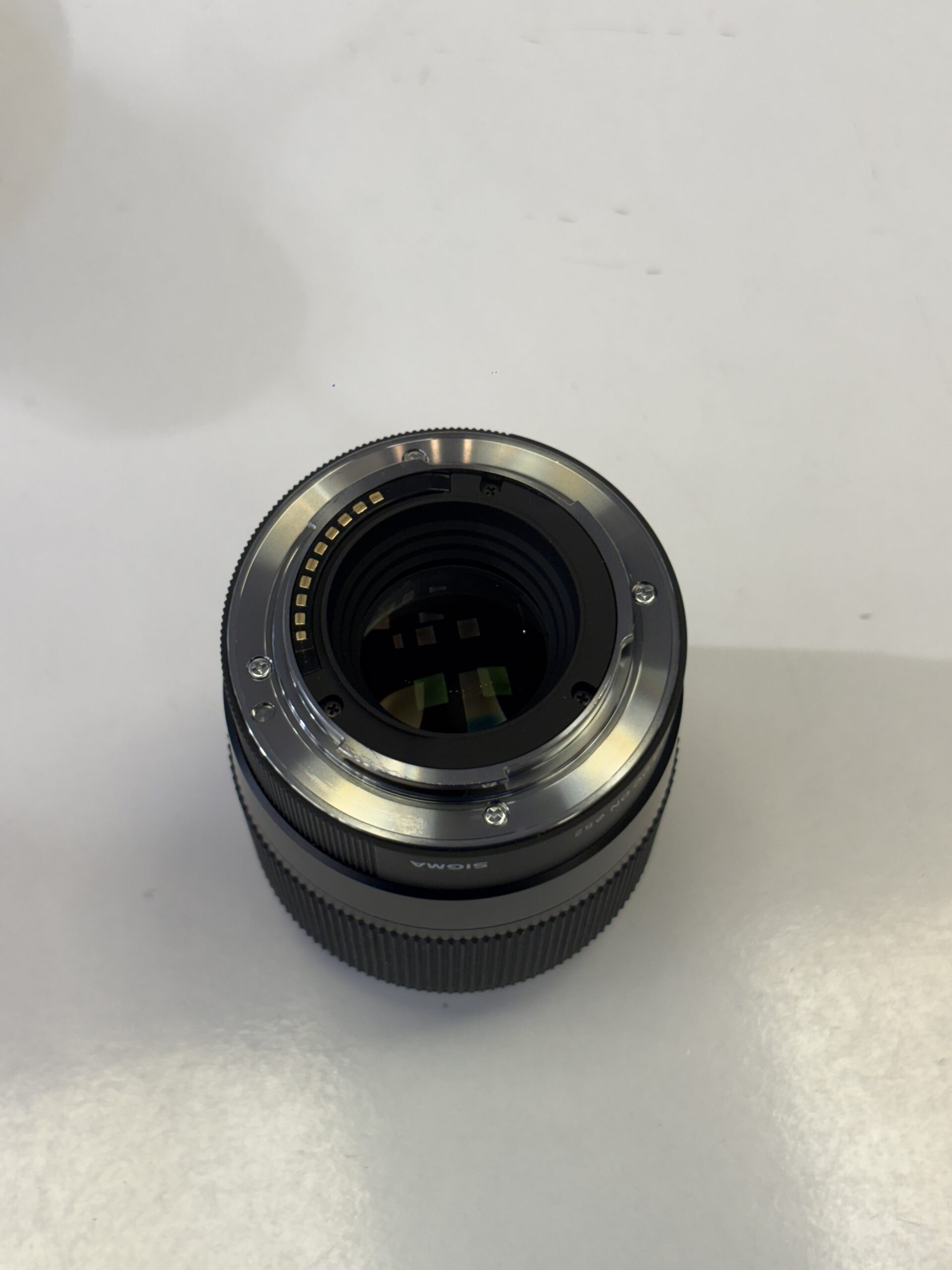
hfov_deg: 28.0
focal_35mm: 52
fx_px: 1907
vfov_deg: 36.8
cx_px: 476
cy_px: 635
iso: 40
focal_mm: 5.96
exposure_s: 1/100
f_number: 1.6
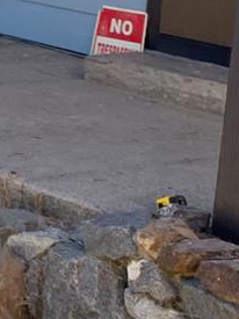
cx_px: -206
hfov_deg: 9.8
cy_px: -82
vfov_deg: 13.5
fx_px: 1308
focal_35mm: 142
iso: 25
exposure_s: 1/808
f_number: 1.8
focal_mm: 4.25
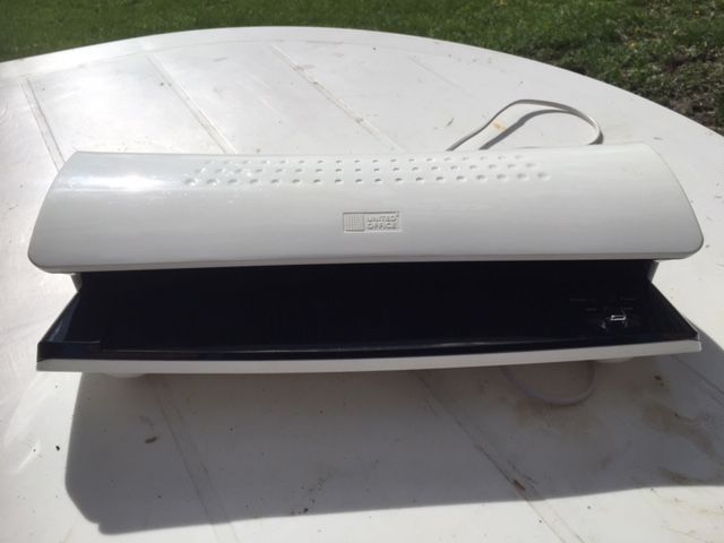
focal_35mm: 29
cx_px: 362
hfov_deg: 61.7
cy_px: 272
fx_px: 607
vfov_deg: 48.2
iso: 32
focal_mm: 4.15
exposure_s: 1/6623
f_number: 2.2
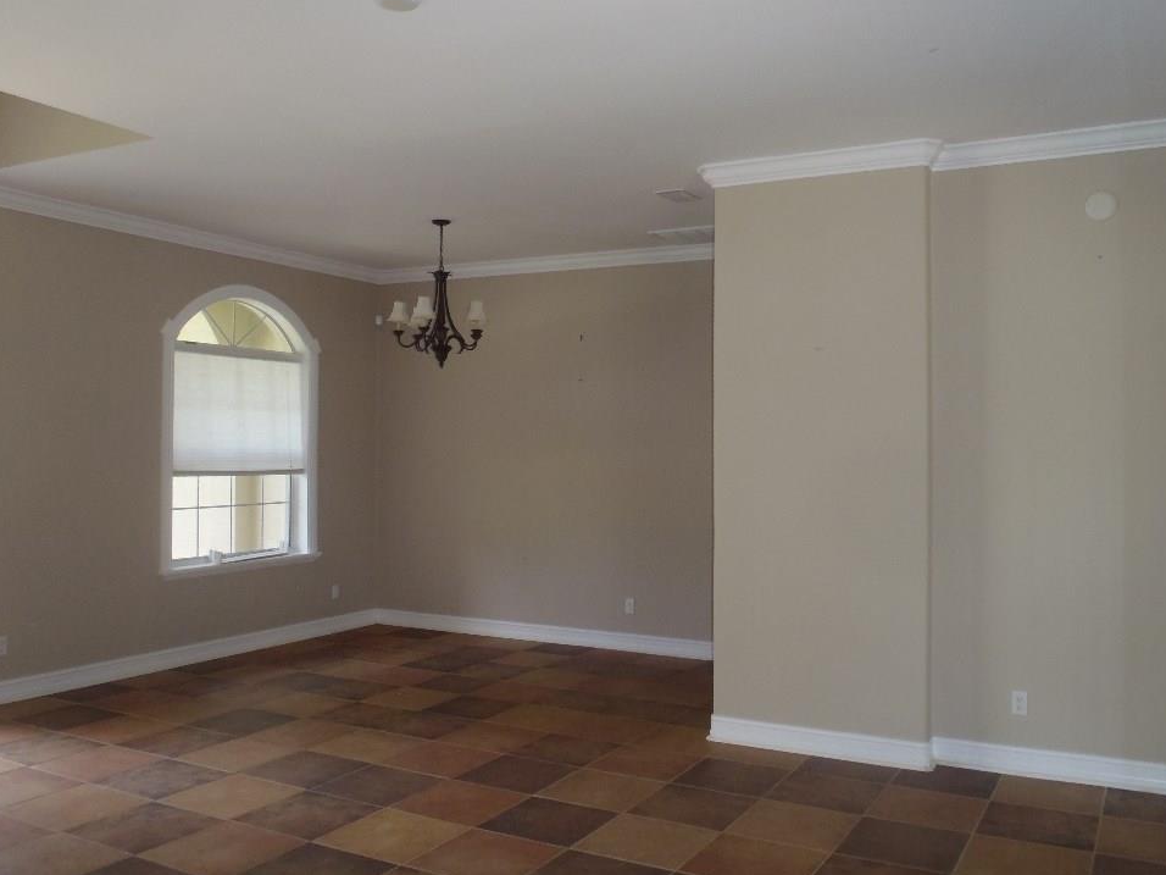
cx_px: 617
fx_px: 1011
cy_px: 449
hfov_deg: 59.9
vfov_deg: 46.8
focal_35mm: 30
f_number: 3.9
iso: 250
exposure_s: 1/30
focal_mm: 5
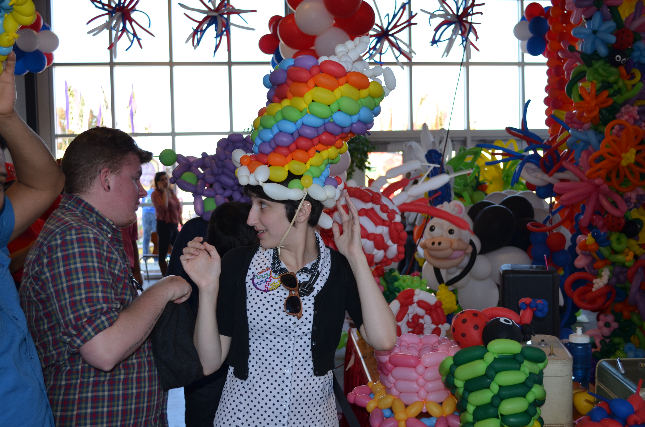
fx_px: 751
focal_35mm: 42
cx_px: 322
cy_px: 214
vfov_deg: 31.8
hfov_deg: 46.5
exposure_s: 1/125
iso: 250
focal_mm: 28
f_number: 4.5
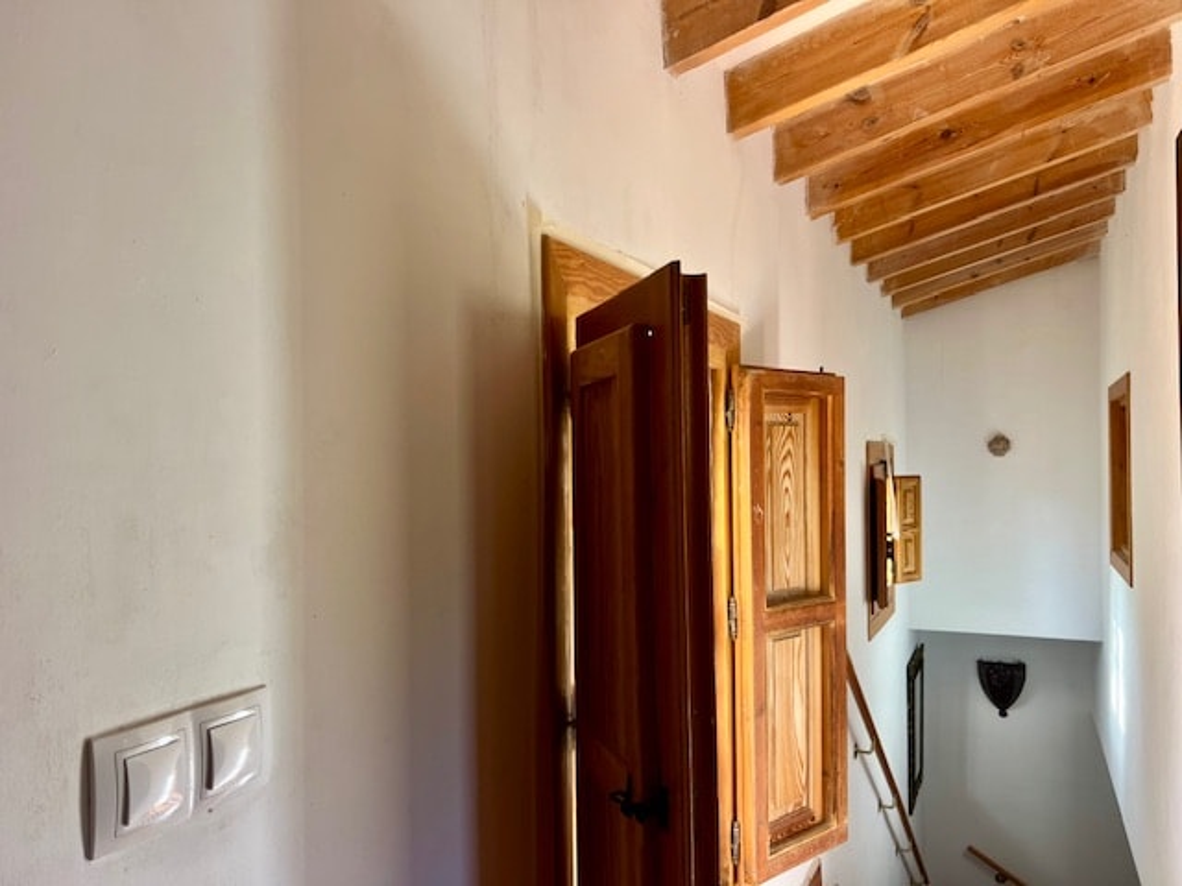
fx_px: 888
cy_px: 443
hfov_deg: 67.3
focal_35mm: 26
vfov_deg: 53.1
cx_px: 591
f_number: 1.5
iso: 80
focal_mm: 5.7
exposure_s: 1/121
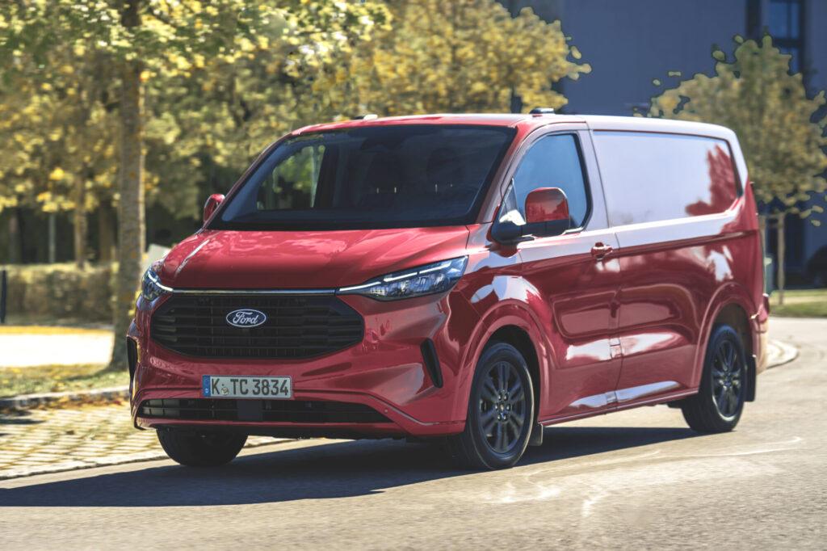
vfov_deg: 12.2
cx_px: 414
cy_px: 276
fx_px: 2572
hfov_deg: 18.3
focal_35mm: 112
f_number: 3.5
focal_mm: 112
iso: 50
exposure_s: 1/250
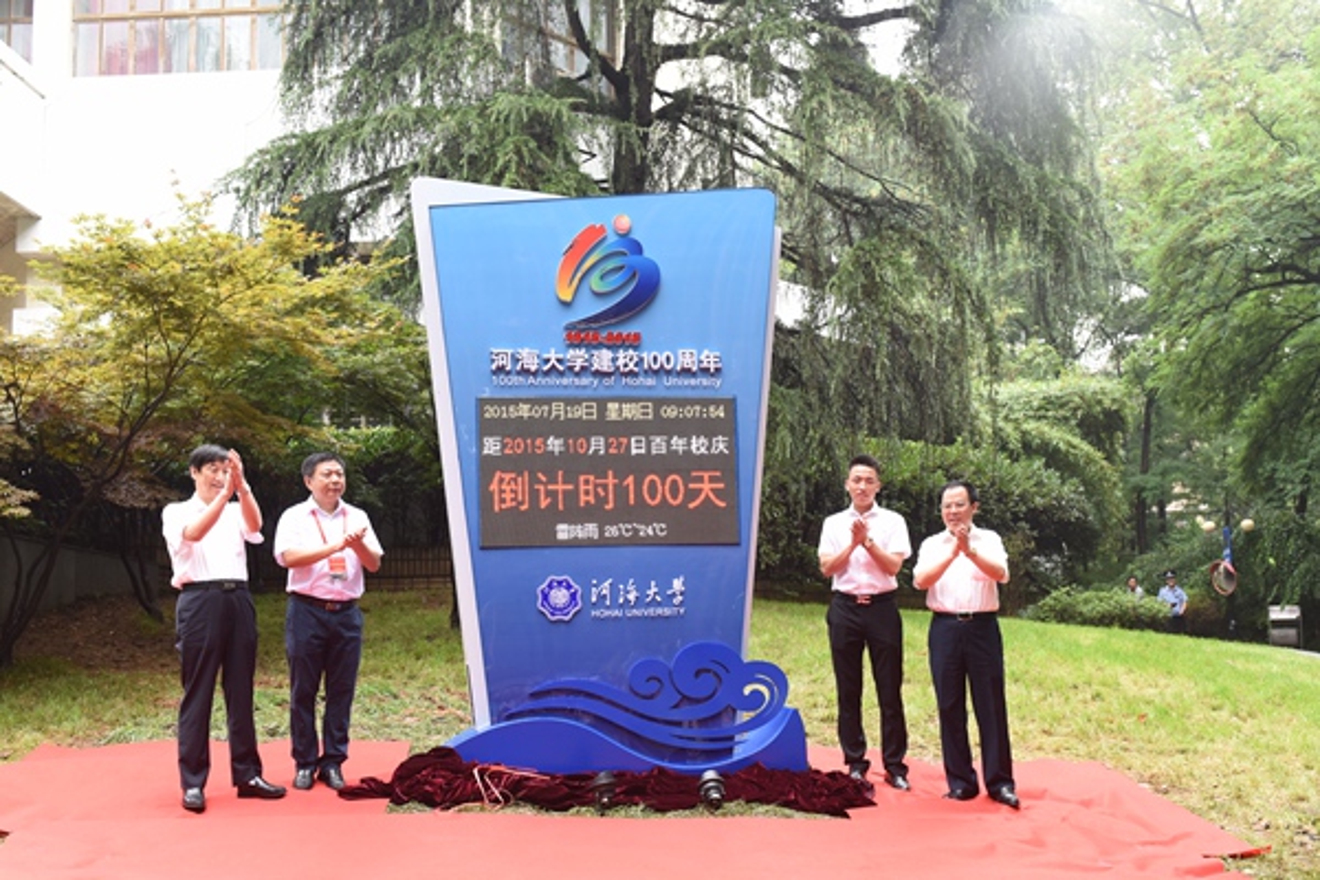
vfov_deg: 41.1
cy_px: 440
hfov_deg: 58.7
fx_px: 1173
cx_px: 660
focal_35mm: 32
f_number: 5.6
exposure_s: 1/200
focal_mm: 32
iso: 800
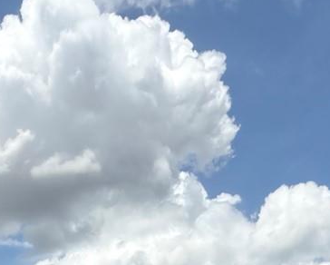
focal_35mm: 60
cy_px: 477
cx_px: 53
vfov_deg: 19.2
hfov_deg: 30.4
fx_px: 587
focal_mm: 2.22
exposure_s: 1/2410
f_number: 2.2
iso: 50
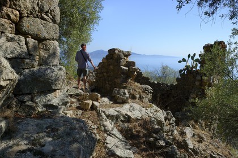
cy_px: 79
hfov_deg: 67.4
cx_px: 119
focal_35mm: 27
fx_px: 178
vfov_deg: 47.9
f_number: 16
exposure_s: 1/160
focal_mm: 27
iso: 200
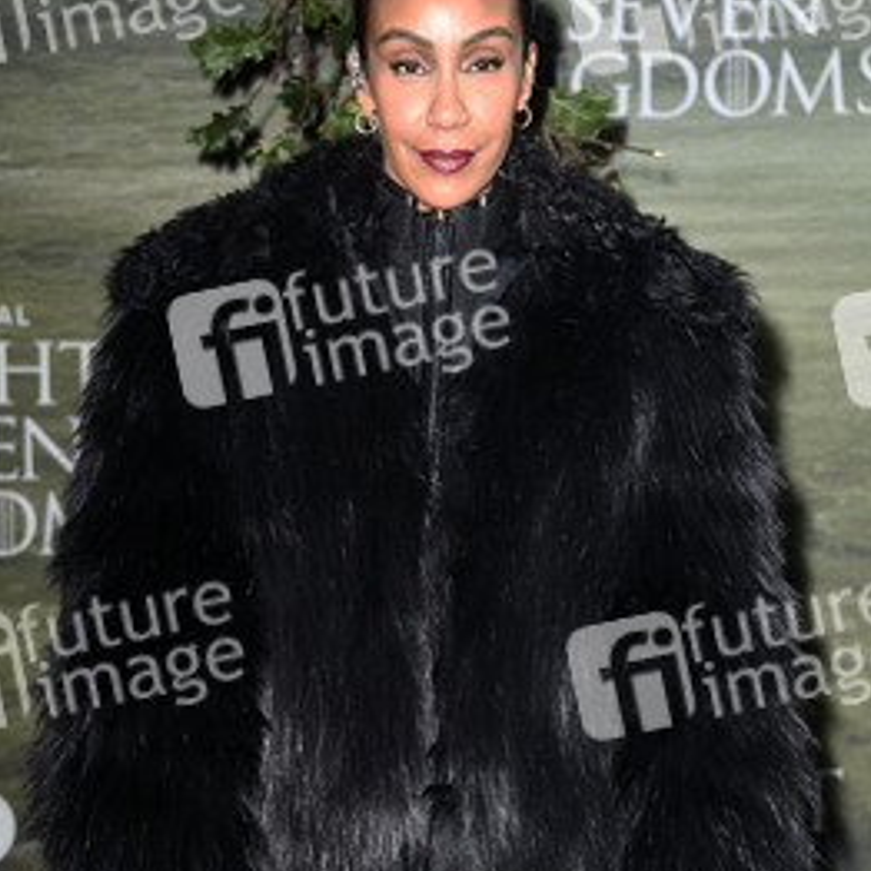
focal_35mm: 136
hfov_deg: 12.8
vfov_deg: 12.8
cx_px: 436
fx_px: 3872
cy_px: 495
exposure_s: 1/250
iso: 200
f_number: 5.6
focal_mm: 105
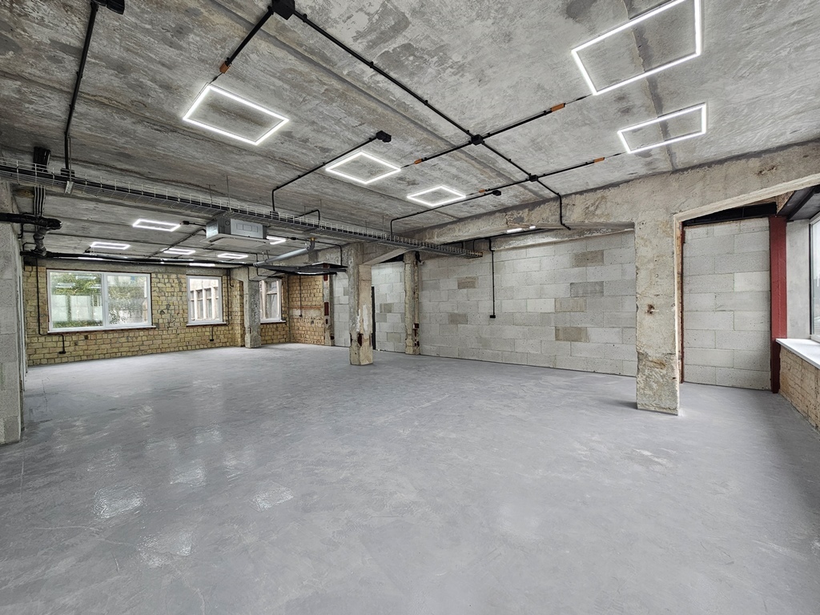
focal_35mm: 13
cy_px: 308
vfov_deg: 89.9
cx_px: 410
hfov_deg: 106.2
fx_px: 308
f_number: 2.2
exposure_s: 1/50
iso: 50
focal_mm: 2.2
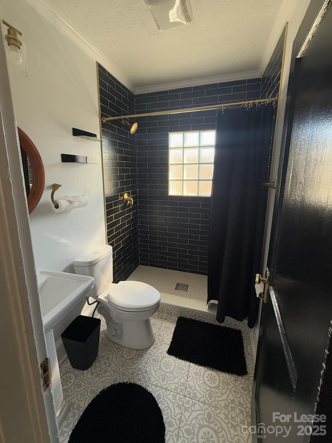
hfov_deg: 81.7
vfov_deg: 98.1
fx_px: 192
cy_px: 208
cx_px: 162
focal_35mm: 15
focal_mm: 2.22
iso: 320
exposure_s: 1/99
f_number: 2.2
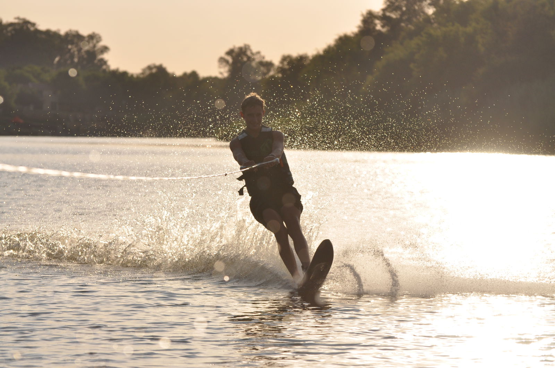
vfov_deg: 7.3
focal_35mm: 188
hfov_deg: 11.0
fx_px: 2887
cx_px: 278
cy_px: 184
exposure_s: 1/4000
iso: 320
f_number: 6.3
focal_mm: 125
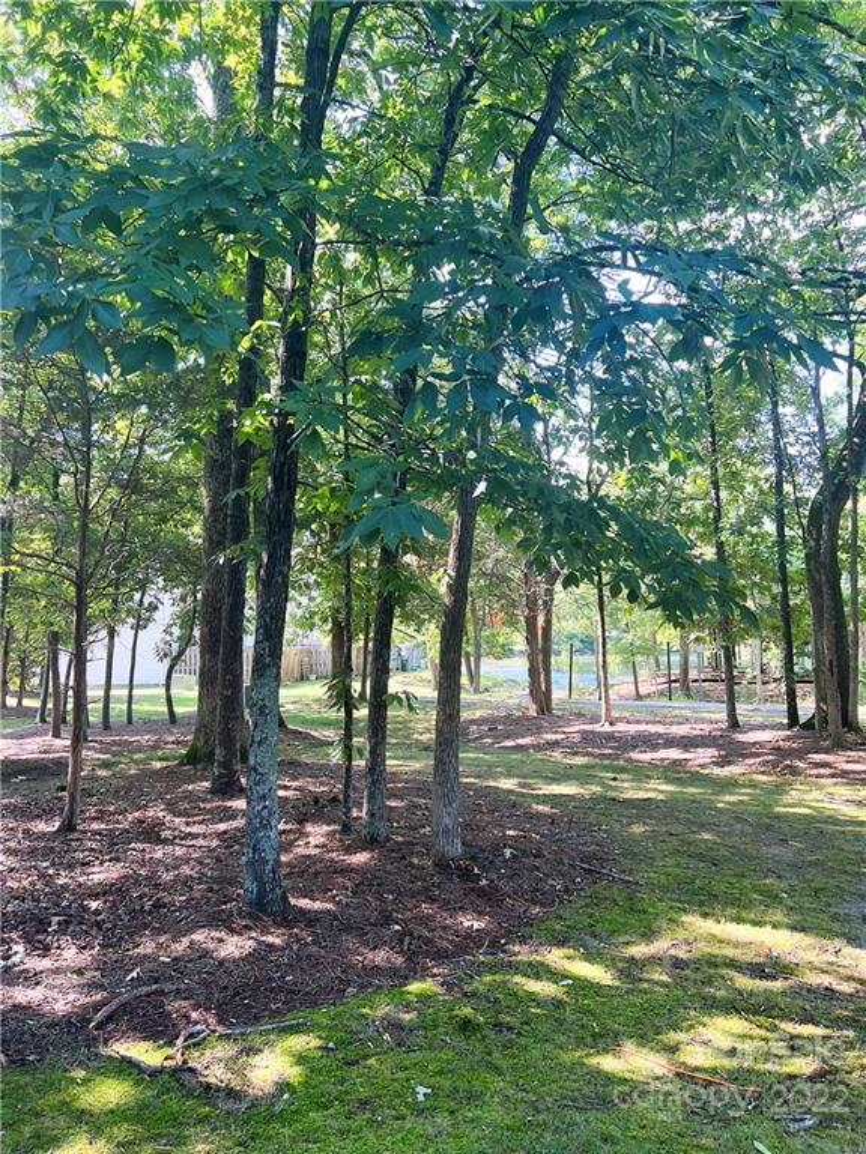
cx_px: 433
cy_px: 577
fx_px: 867
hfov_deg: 53.1
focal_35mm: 26
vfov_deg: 67.3
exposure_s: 1/168
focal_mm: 5.7
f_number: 1.5
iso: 50
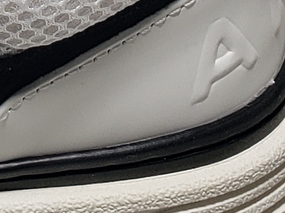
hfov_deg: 8.9
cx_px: -455
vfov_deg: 6.9
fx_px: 1605
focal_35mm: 195
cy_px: -397
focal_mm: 4.3
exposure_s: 1/180
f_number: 2.4
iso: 50
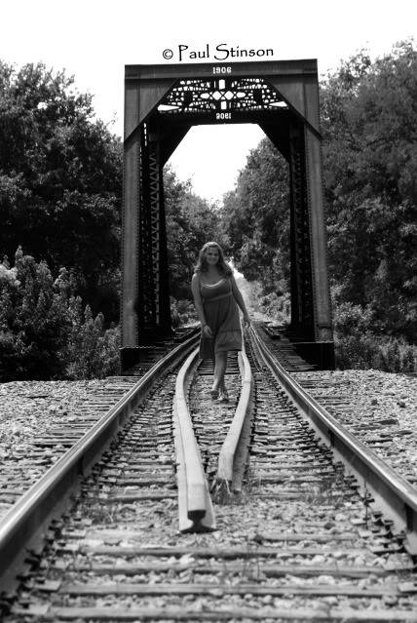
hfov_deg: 10.8
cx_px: 208
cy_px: 312
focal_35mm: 128
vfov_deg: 16.0
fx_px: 2208
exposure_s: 1/125
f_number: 6.3
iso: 100
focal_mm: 85
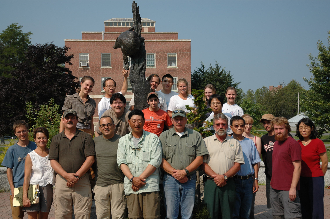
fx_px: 481
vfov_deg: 25.7
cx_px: 165
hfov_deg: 37.9
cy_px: 110
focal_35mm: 52
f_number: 4.5
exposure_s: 1/1600
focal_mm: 35
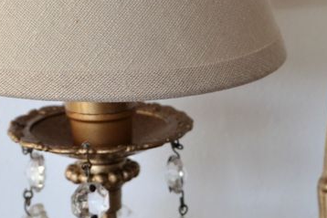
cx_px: 212
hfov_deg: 11.9
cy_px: 161
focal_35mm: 172
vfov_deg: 8.0
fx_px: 1563
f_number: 5.6
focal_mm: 38
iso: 400
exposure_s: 1/125
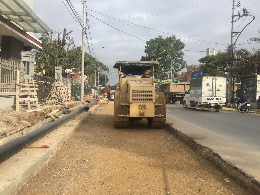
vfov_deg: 48.2
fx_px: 218
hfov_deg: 61.7
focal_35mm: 29
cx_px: 130
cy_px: 98
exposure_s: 1/1582
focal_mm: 4.15
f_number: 2.2
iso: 32
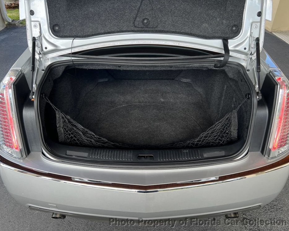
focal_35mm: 28
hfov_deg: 62.2
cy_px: 113
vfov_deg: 51.5
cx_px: 144
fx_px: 239
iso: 40
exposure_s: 1/233
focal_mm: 5.7
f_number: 1.5
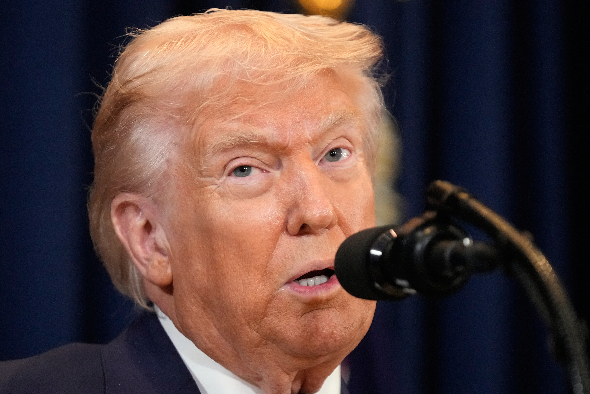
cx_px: 294
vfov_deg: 4.6
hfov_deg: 6.8
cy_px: 197
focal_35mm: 301
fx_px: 4933
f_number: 2.8
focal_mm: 200
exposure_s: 1/500
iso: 5000
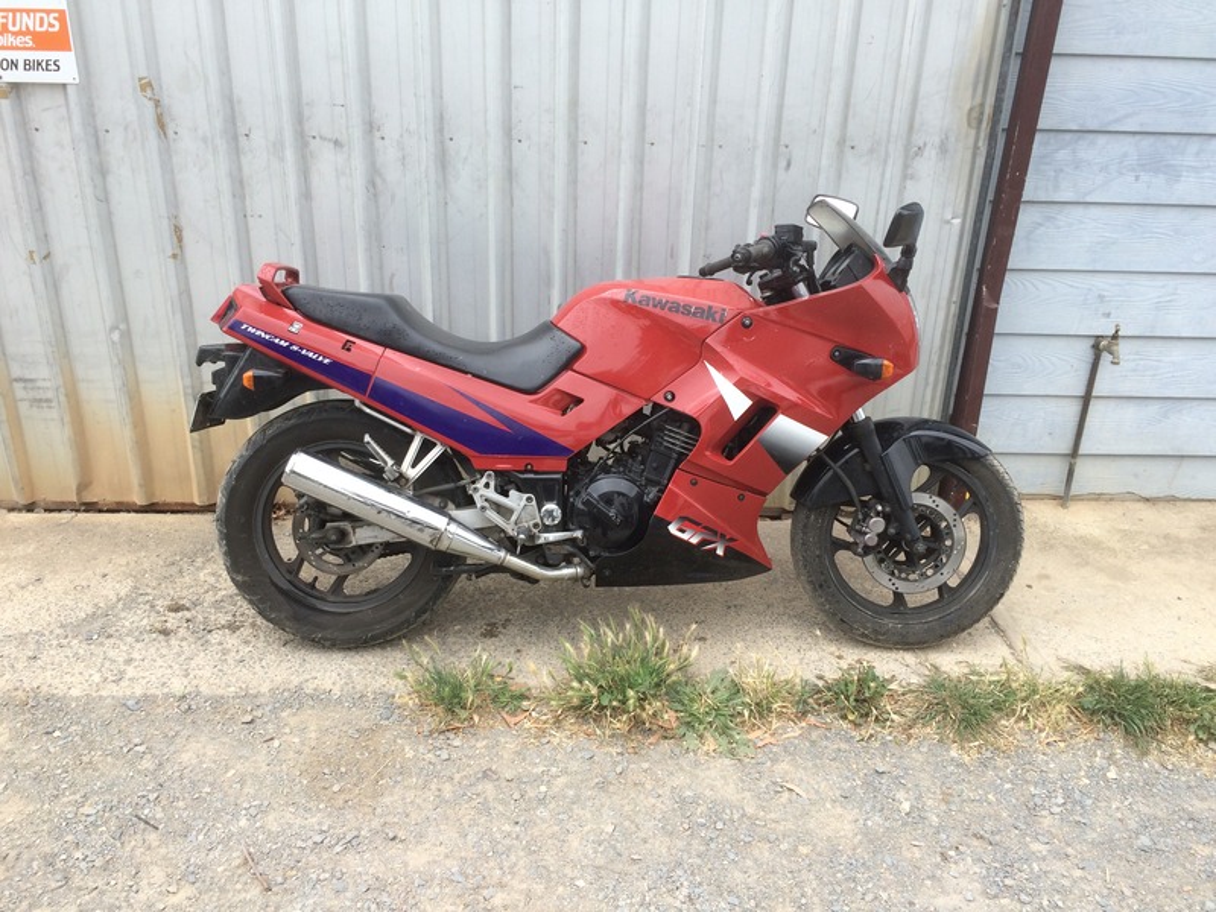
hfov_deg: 61.7
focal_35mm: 29
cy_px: 456
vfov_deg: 48.2
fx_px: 1019
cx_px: 608
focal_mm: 4.15
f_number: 2.2
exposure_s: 1/651
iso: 32
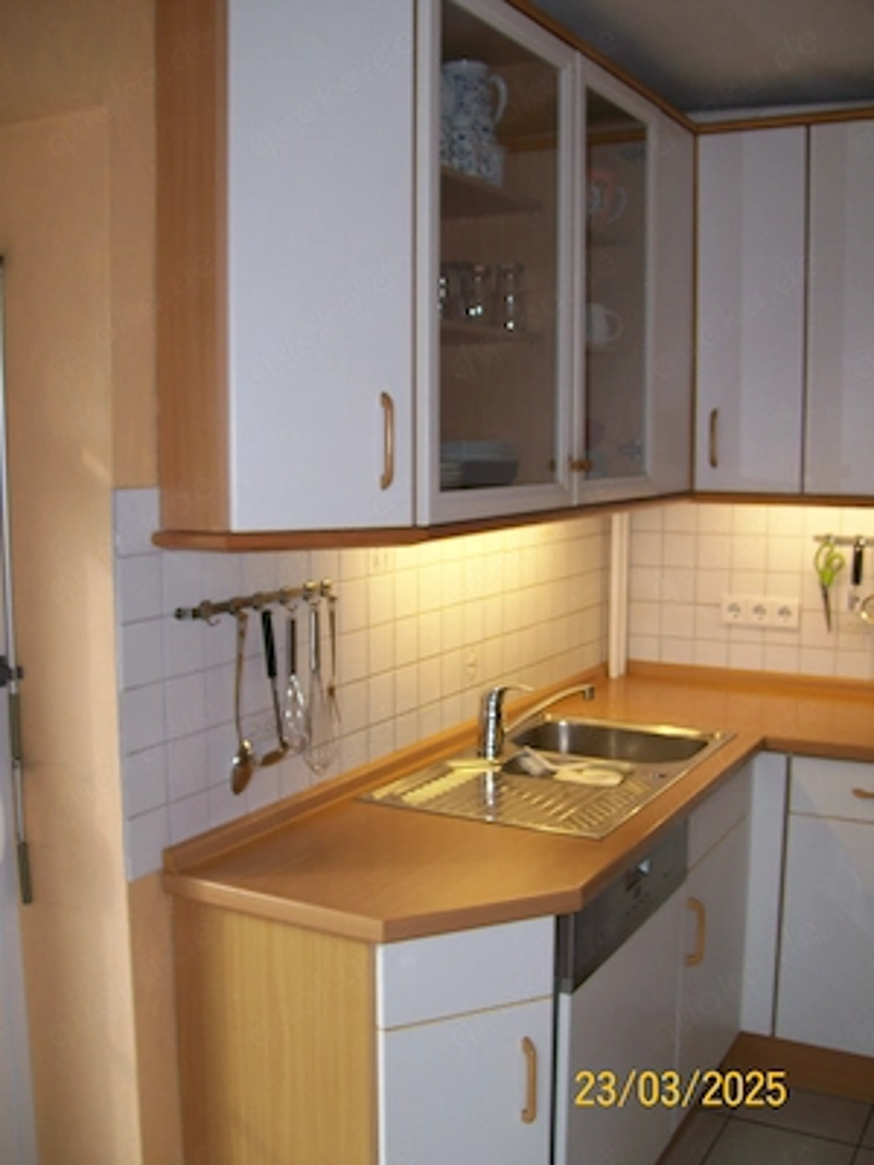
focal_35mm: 36
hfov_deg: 39.7
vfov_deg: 51.4
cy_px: 582
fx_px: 1212
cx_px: 437
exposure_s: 1/64
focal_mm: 6
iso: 80
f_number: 2.7
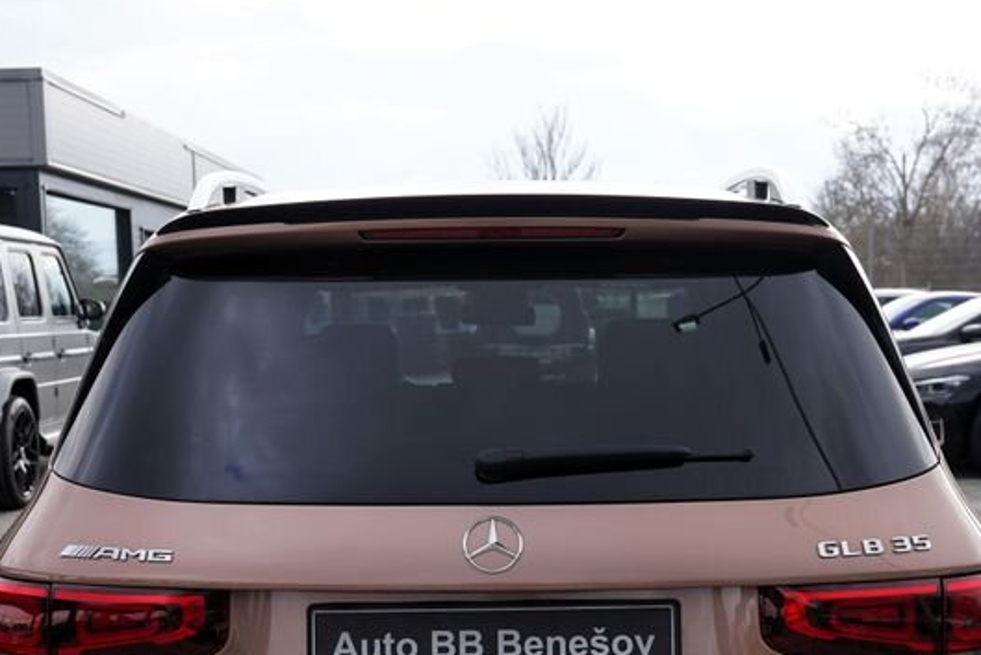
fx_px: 1581
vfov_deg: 22.7
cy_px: 618
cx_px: 477
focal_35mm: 58
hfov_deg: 34.5
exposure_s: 1/125
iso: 100
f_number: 5.6
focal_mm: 30
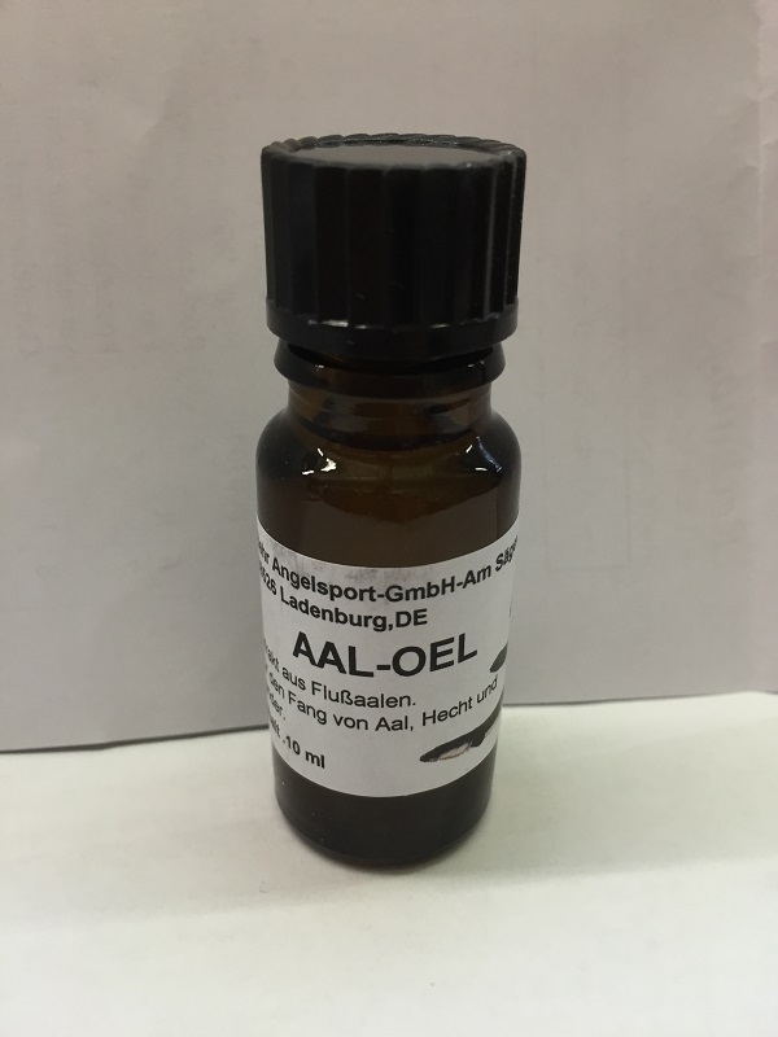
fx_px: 869
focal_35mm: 29
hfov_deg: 48.2
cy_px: 518
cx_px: 389
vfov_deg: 61.7
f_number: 2.2
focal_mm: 4.15
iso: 100
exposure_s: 1/33
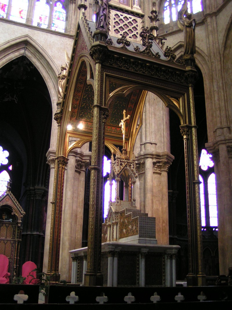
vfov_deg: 49.0
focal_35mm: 38
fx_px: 340
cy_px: 155
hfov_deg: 37.7
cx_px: 116
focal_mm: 5.8
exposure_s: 1/6
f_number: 2.8
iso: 200
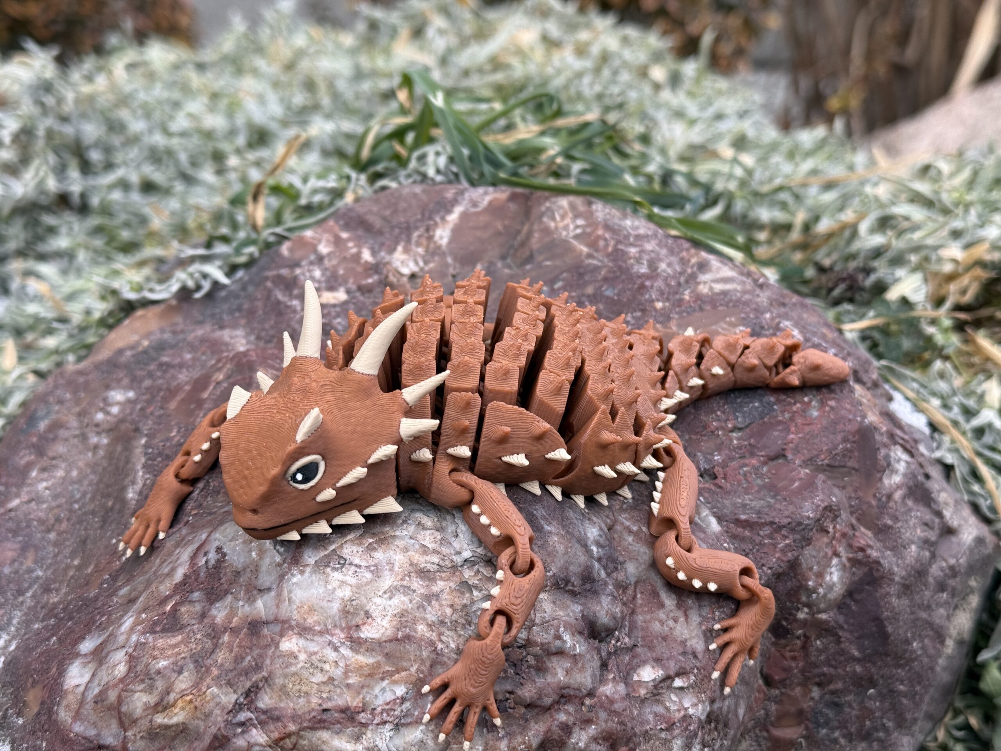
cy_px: 376
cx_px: 500
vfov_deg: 30.3
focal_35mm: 48
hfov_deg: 39.7
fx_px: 1388
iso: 64
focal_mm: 6.76
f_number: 1.78
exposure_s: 1/601
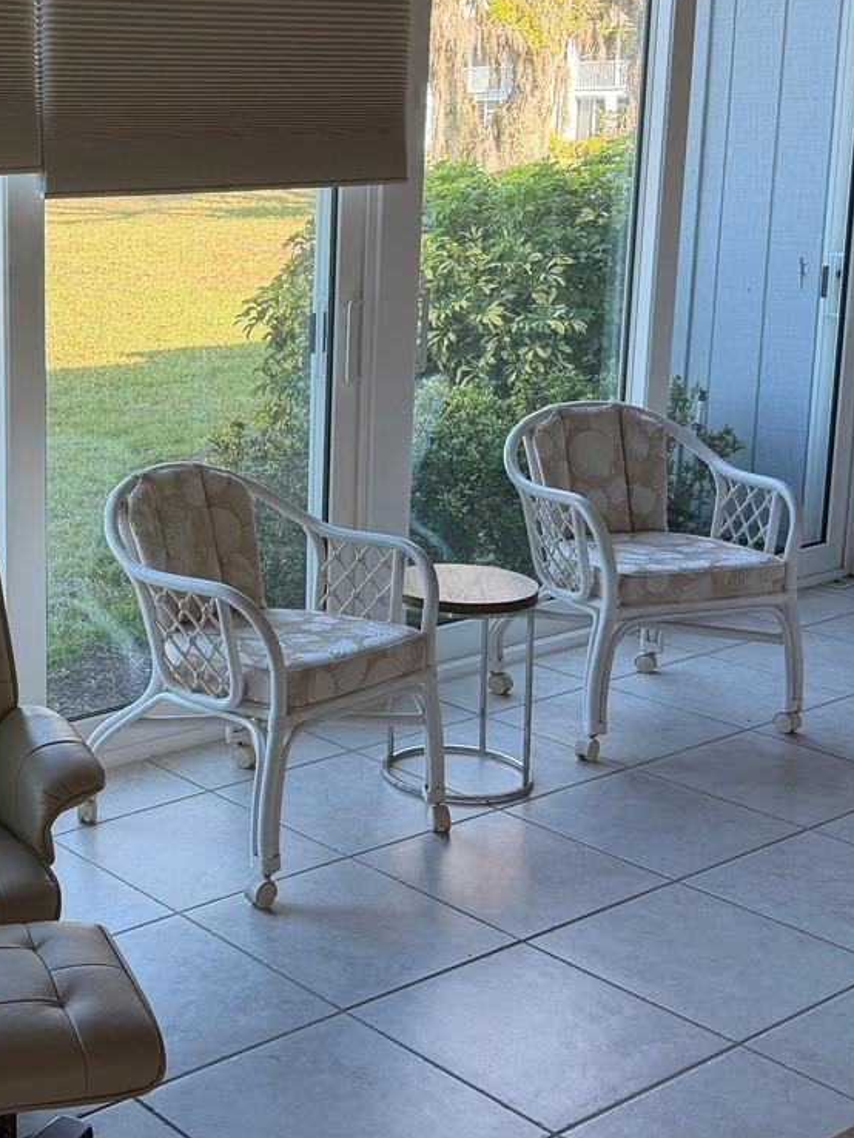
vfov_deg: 36.7
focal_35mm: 52
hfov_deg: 27.0
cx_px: 82
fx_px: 1710
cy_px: 461
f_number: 1.78
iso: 80
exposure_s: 1/179
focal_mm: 6.76
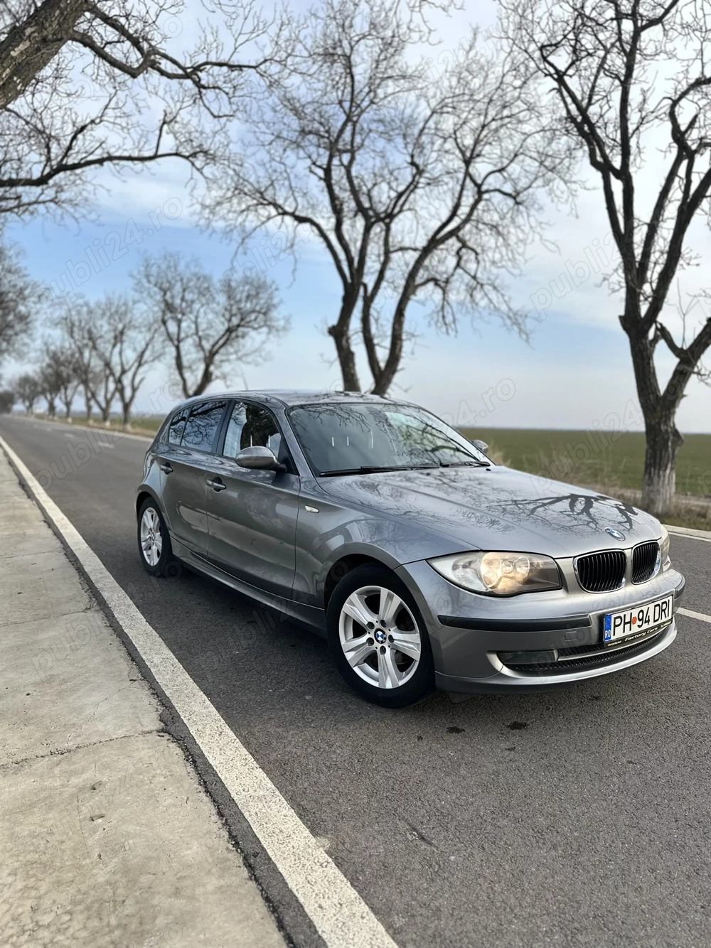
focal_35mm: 24
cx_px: 356
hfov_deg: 56.8
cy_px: 474
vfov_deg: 71.6
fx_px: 657
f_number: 1.78
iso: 80
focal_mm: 6.86
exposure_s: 1/927
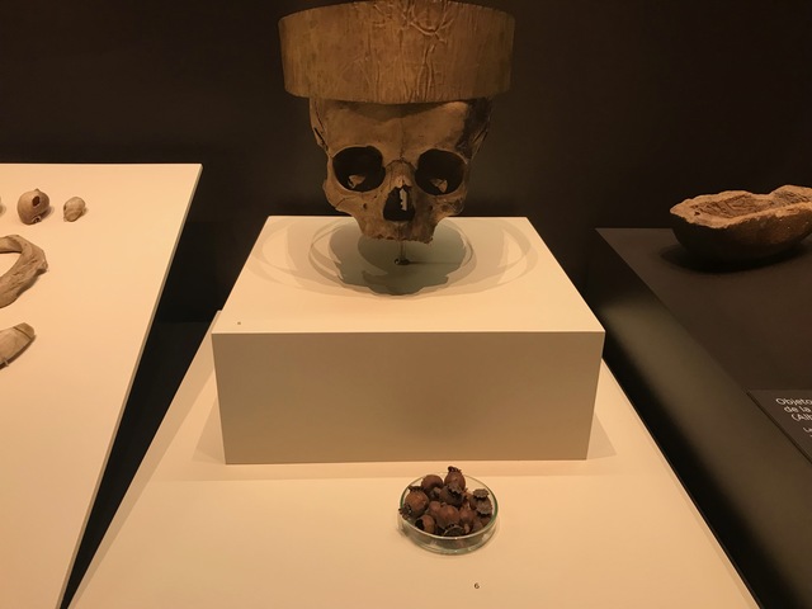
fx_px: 657
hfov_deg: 63.4
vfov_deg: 49.7
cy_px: 304
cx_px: 406
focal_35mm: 28
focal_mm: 3.99
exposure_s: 1/17
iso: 32
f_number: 1.8
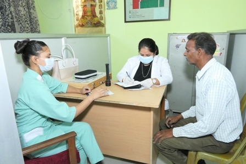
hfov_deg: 73.7
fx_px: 164
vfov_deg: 53.2
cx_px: 123
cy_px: 82
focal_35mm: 24
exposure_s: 1/125
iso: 1600
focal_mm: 8.8
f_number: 5
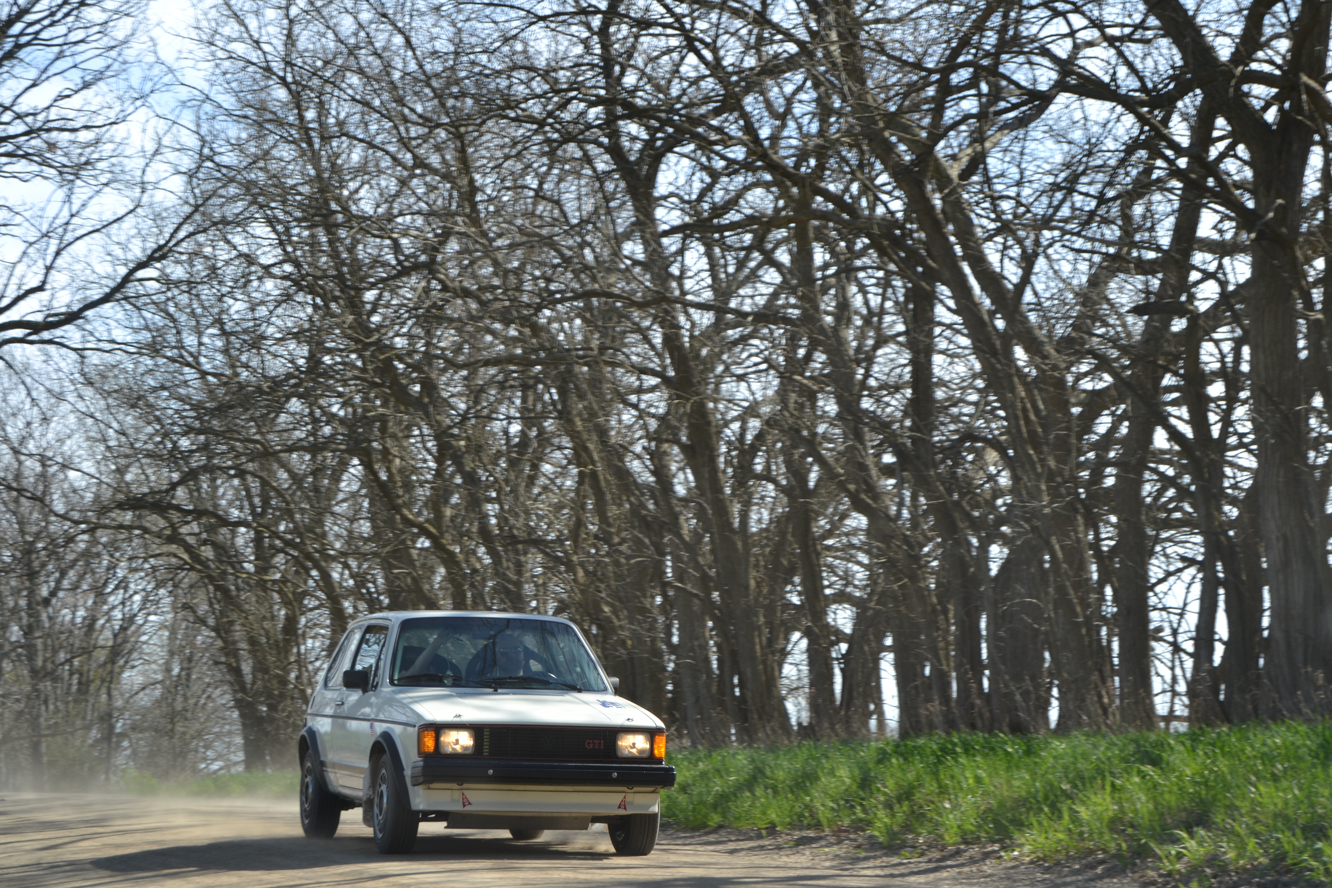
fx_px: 3052
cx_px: 666
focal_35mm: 82
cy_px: 444
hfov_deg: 24.6
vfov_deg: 16.6
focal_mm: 55
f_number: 6.3
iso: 100
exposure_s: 1/160
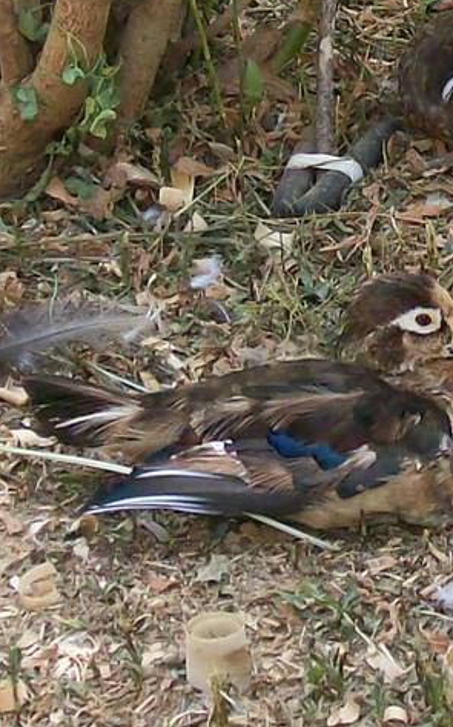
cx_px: 537
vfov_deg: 8.3
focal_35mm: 251
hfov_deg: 5.2
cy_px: 114
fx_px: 4966
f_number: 3.8
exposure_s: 1/145
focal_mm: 11.6
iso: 80
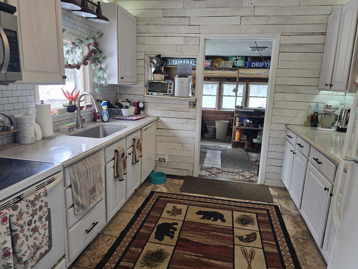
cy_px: 134
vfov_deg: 58.9
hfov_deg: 73.9
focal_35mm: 23
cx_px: 179
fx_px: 238
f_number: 1.7
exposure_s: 1/120
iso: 100
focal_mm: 6.3
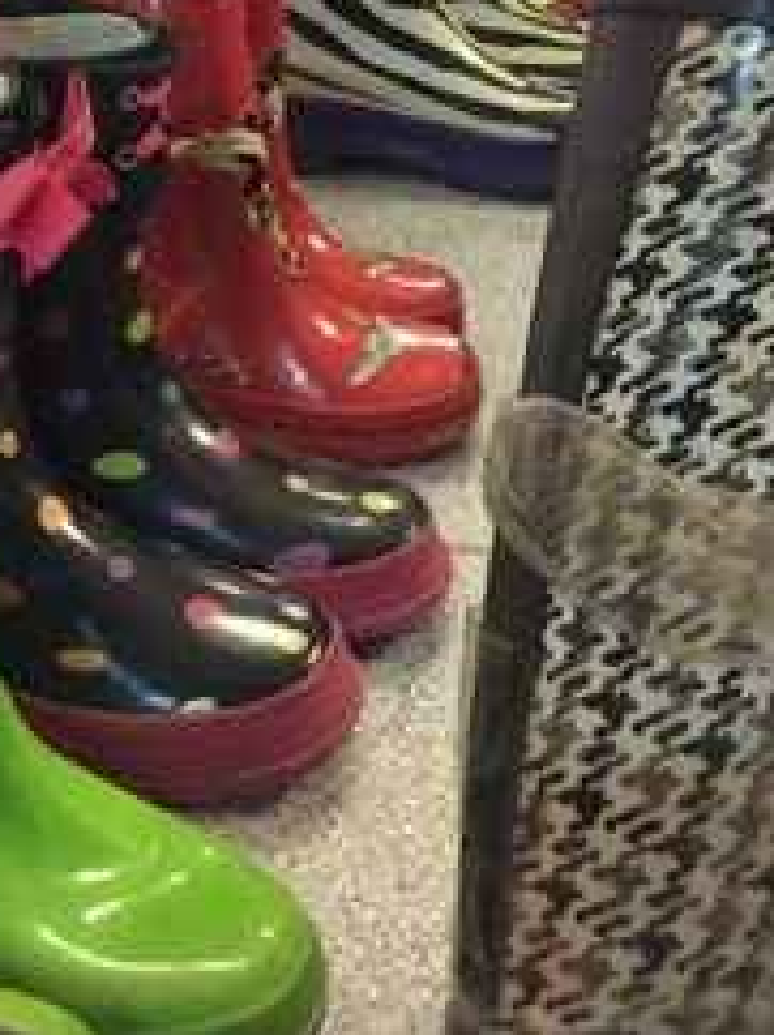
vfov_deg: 28.6
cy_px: 158
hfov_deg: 21.8
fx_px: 1971
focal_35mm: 66
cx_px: 113
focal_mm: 3.3
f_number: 2.4
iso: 320
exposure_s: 1/20
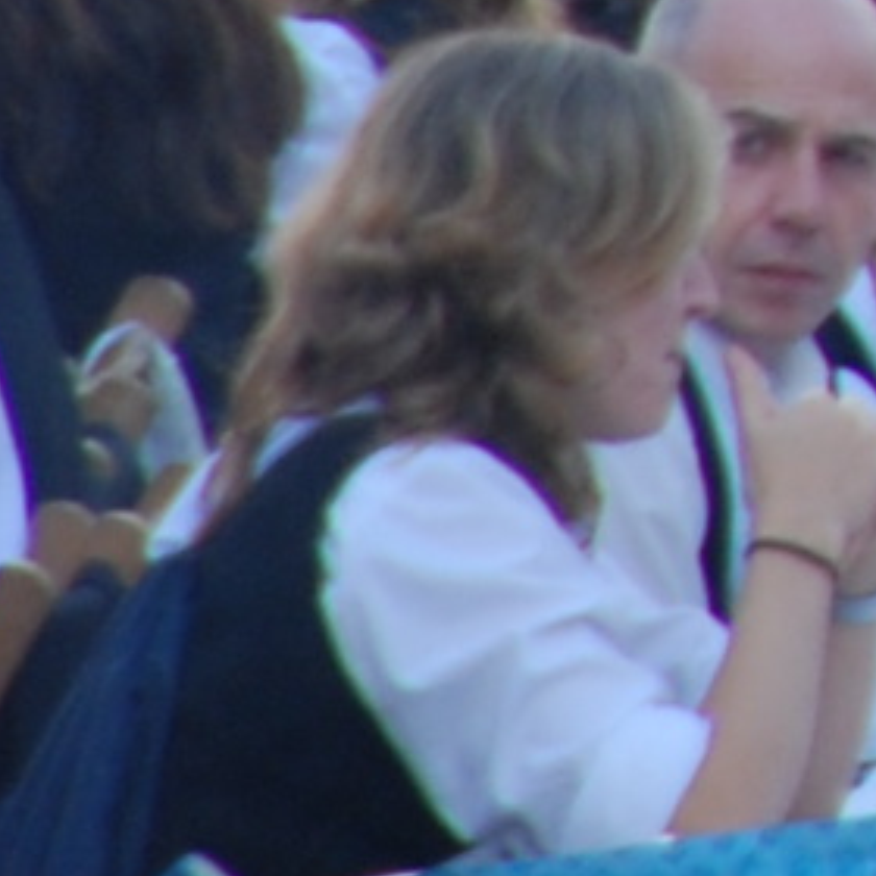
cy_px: -1761
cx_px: 4493
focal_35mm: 1783
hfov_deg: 1.0
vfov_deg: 1.0
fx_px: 51060
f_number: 5.6
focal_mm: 135
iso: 200
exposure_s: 1/125
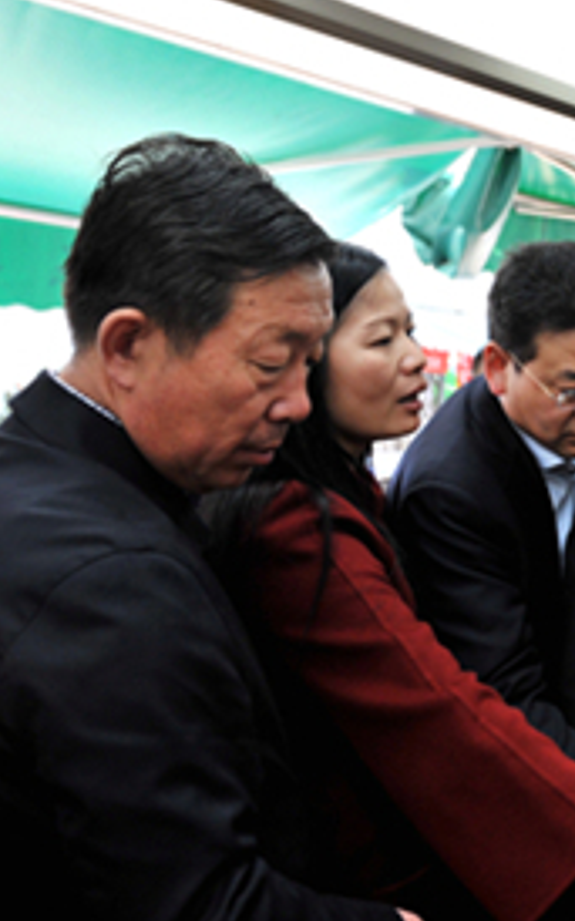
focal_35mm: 49
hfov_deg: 23.0
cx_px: 773
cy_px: 472
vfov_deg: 41.1
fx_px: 1230
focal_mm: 24
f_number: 5
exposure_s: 1/125
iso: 800
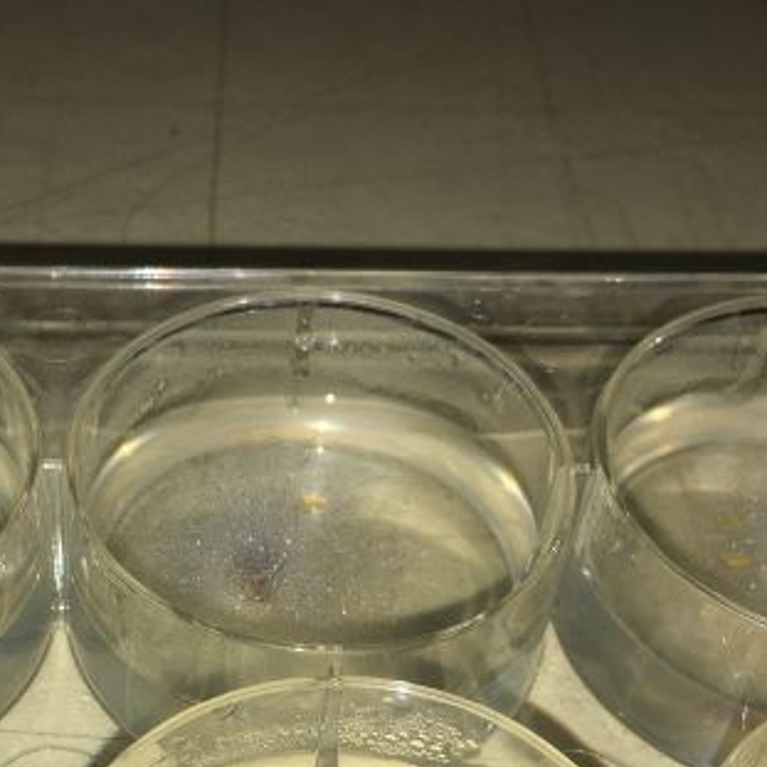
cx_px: 224
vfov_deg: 25.2
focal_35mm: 66
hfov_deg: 25.9
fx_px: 1655
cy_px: 703
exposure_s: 1/298
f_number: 2.2
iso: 25
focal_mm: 4.15
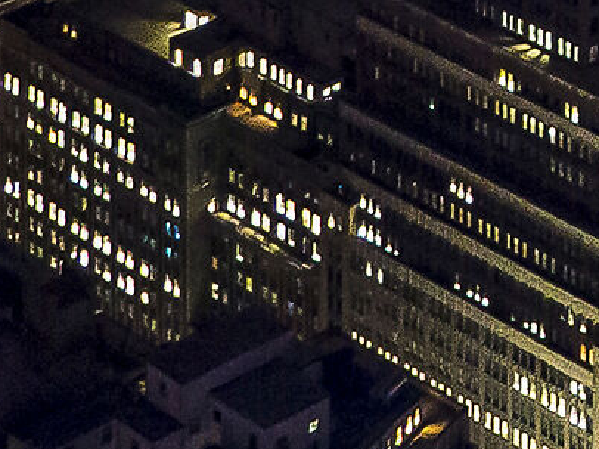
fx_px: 3684
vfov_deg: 6.5
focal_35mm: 213
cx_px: 1183
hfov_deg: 8.8
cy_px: -764
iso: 800
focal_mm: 18
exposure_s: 1/15
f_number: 2.8
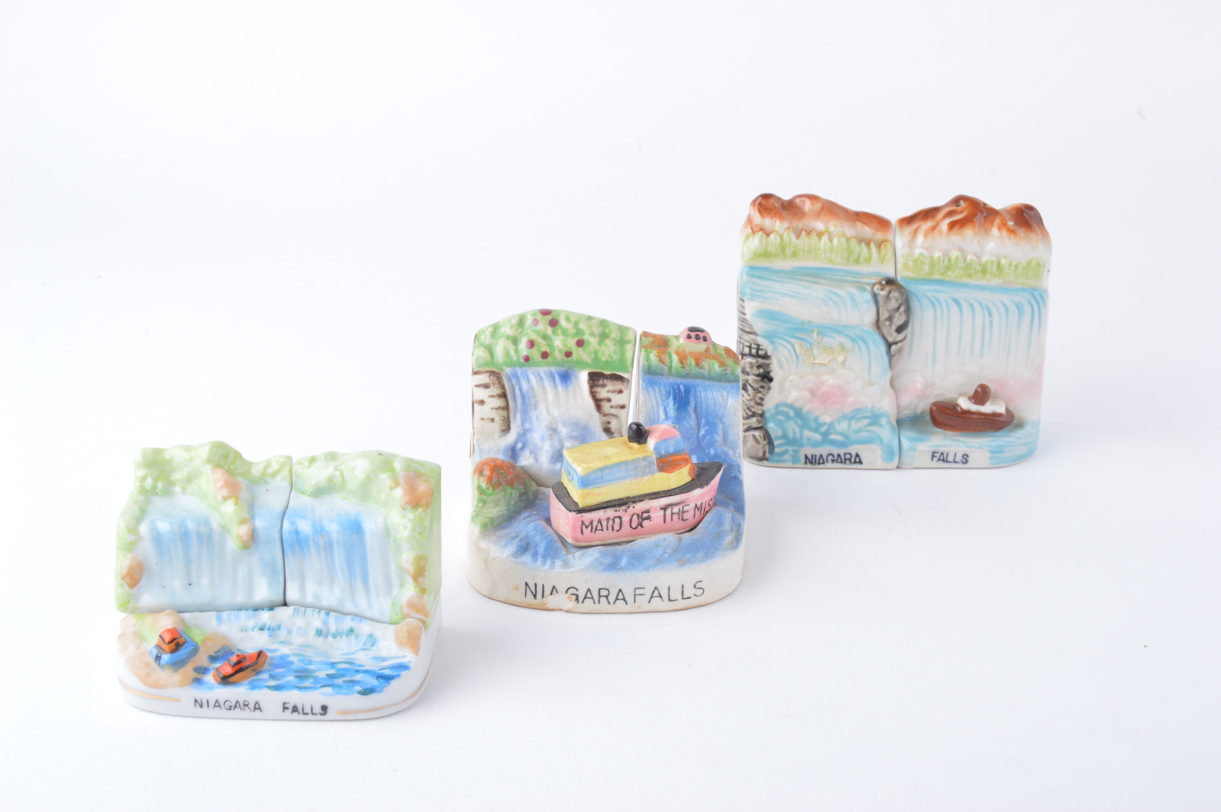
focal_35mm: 51
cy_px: 406
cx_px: 610
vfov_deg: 26.4
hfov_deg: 38.9
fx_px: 1728
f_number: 14
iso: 100
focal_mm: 34
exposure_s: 1/25
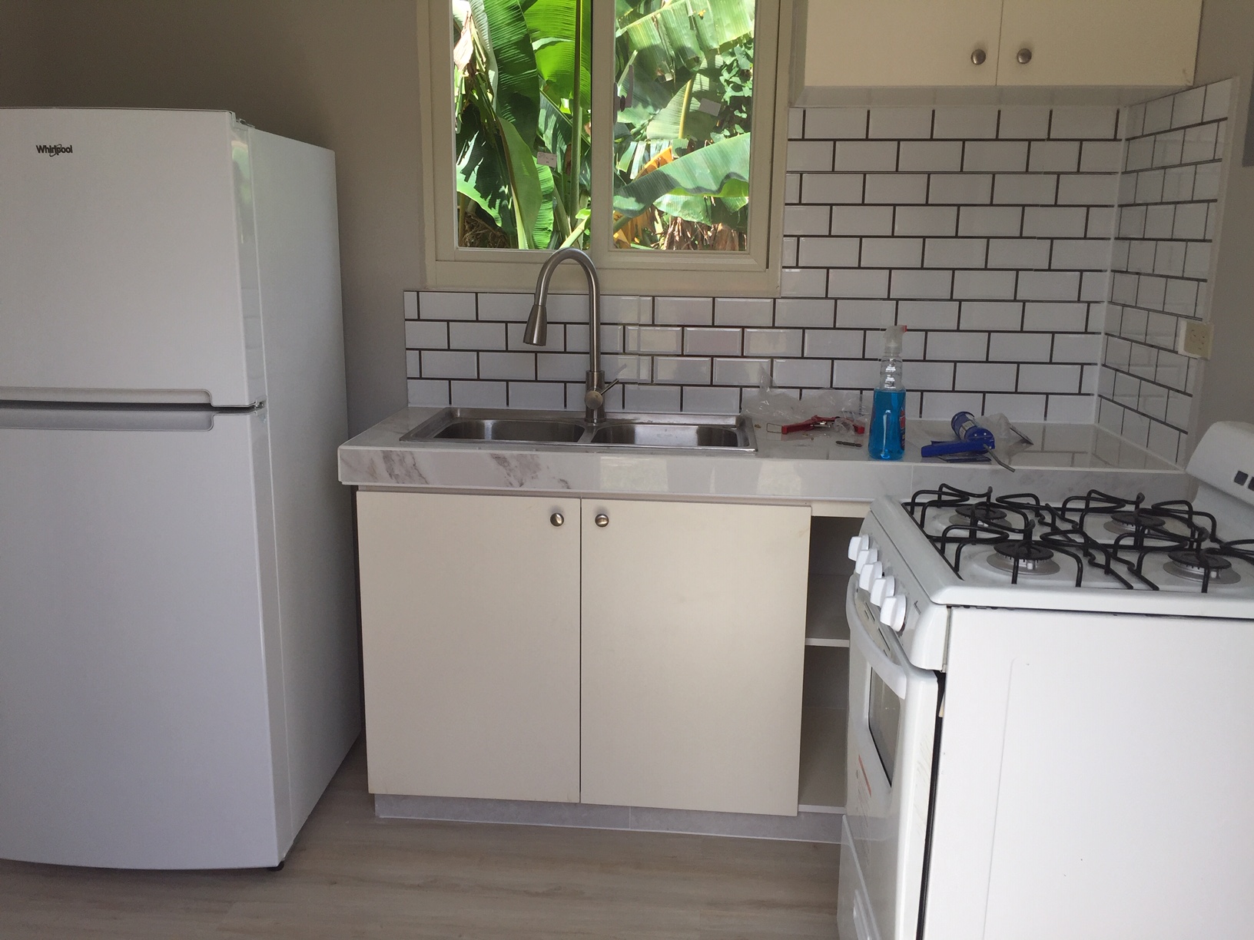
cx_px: 627
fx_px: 1051
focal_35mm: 29
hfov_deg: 61.7
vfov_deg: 48.2
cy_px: 470
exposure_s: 1/694
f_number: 2.2
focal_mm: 4.15
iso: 32
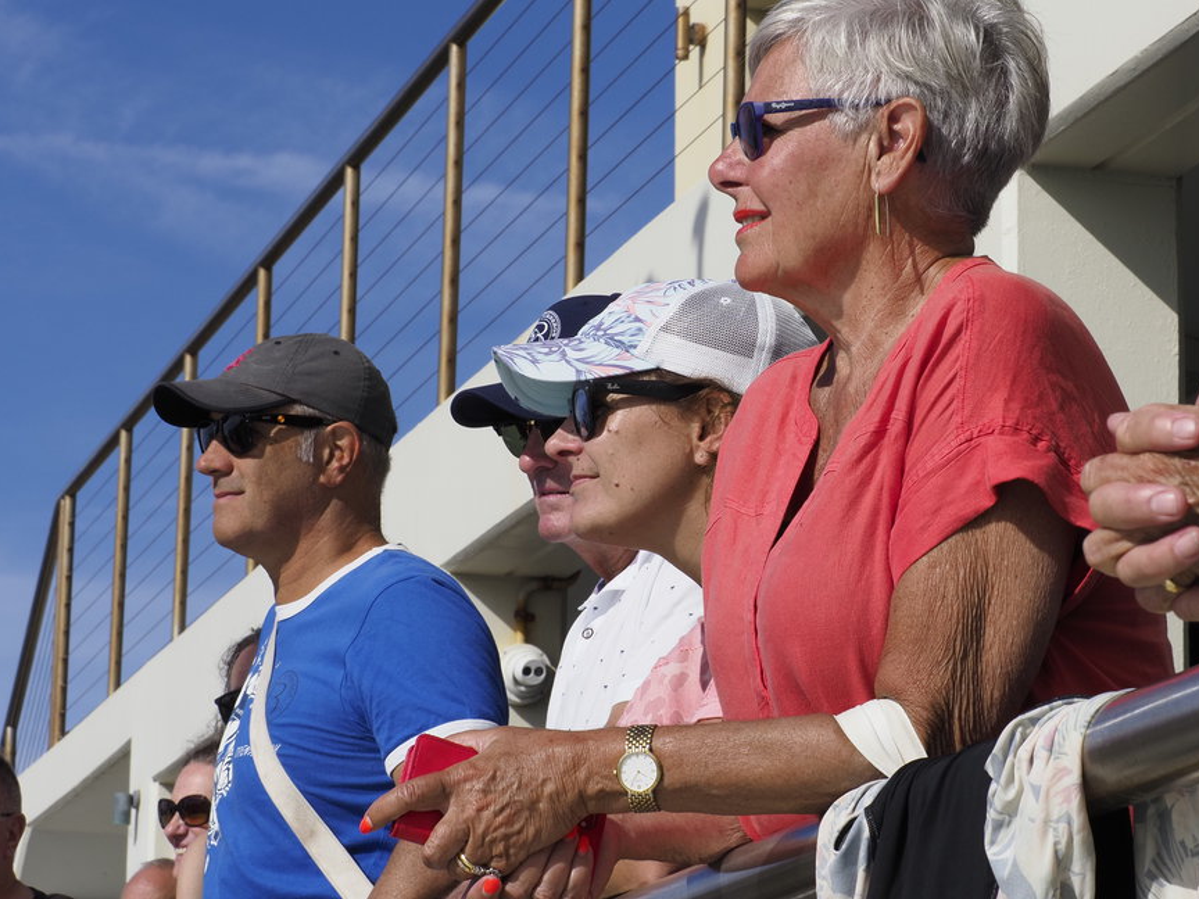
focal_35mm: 132
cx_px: 645
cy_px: 409
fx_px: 4572
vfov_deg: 11.2
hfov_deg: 14.9
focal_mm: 57
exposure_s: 1/320
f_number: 14
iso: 200
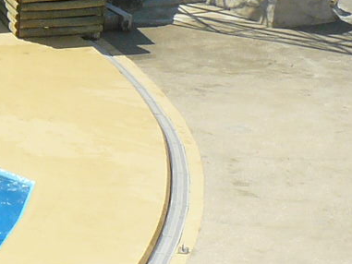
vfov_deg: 6.4
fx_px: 2360
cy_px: 97
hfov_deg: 8.3
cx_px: -228
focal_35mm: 232
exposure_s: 1/400
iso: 100
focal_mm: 7.6
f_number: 5.6
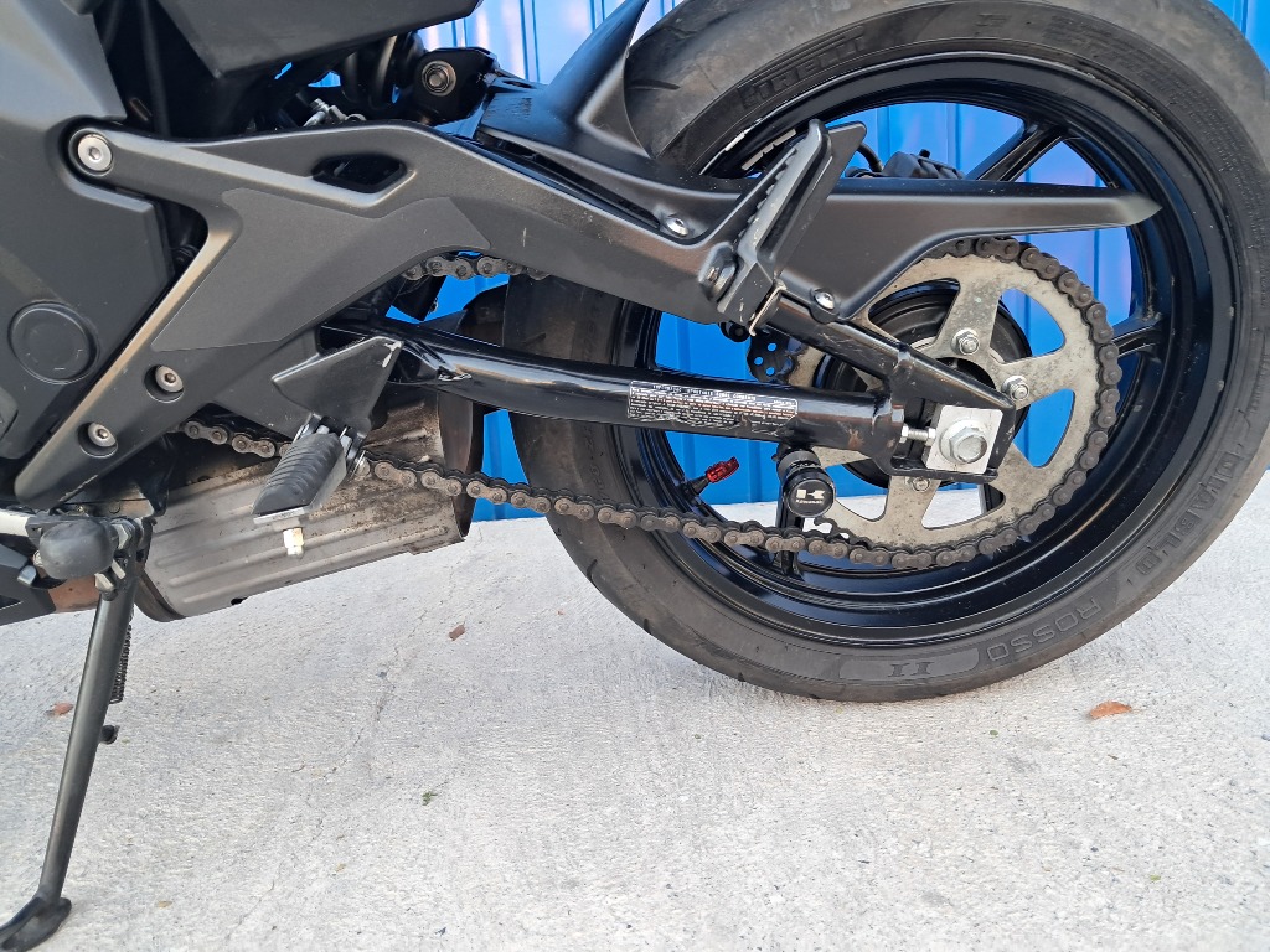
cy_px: 476
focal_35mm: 27
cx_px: 635
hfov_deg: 65.3
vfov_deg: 51.4
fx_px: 991
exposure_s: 1/50
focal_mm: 4
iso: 160
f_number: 1.8
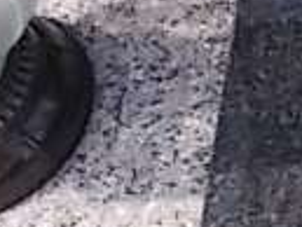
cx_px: 684
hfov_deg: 12.5
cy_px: 112
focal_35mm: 129
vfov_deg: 11.5
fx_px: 1126
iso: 80
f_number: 3.2
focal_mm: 4.6
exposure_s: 1/320
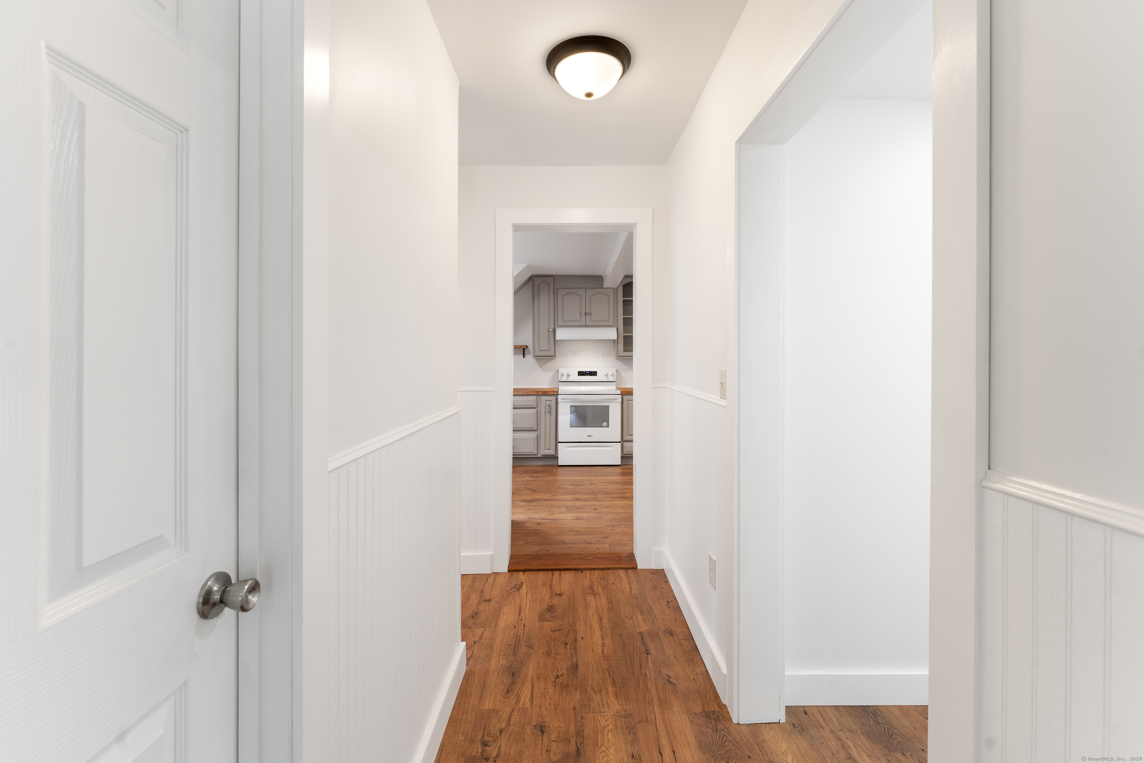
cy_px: 382
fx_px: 483
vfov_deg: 76.6
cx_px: 572
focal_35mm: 15
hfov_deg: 99.6
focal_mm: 15.2
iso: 800
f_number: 8
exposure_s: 1/20
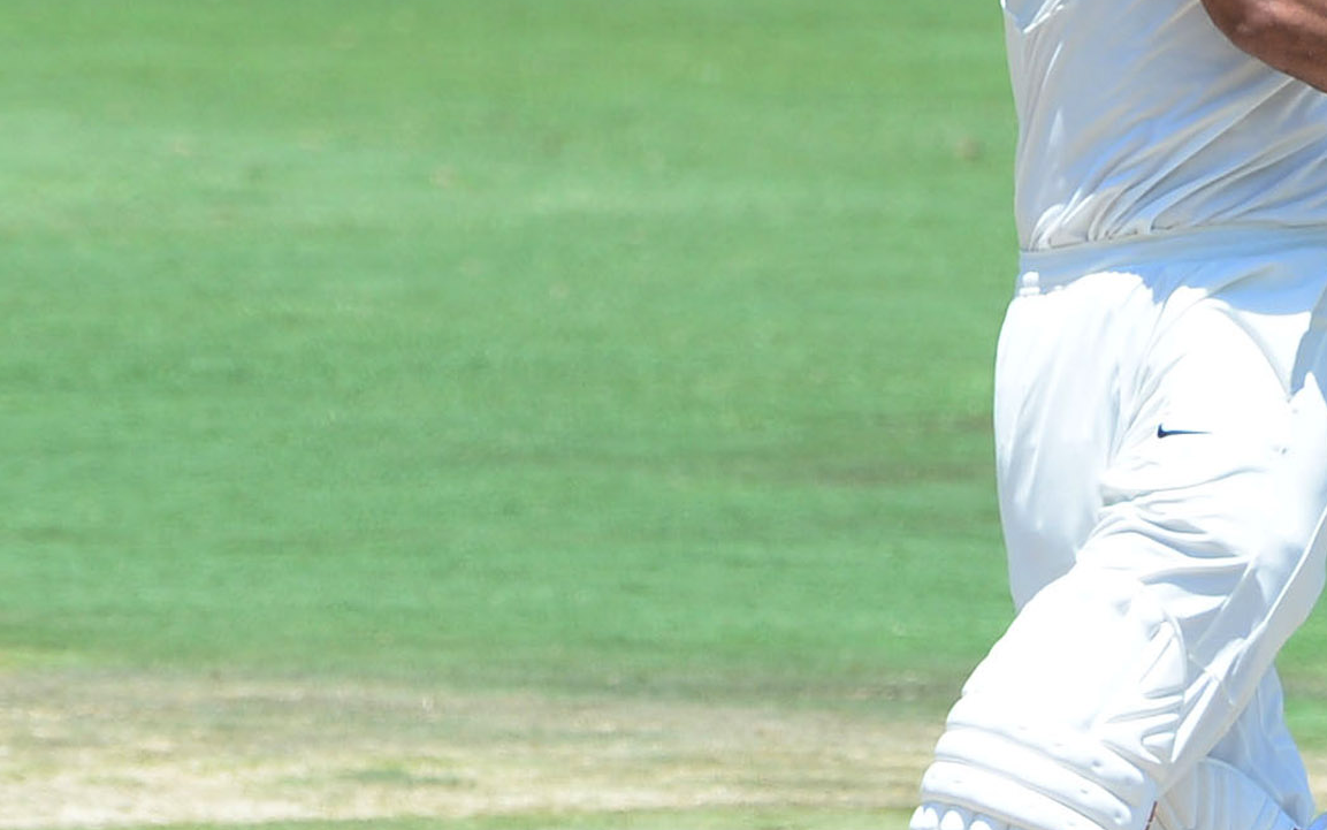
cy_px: 445
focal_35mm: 1590
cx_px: 1348
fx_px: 57511
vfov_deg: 0.8
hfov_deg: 1.3
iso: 500
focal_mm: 600
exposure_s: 1/1250
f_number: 6.3
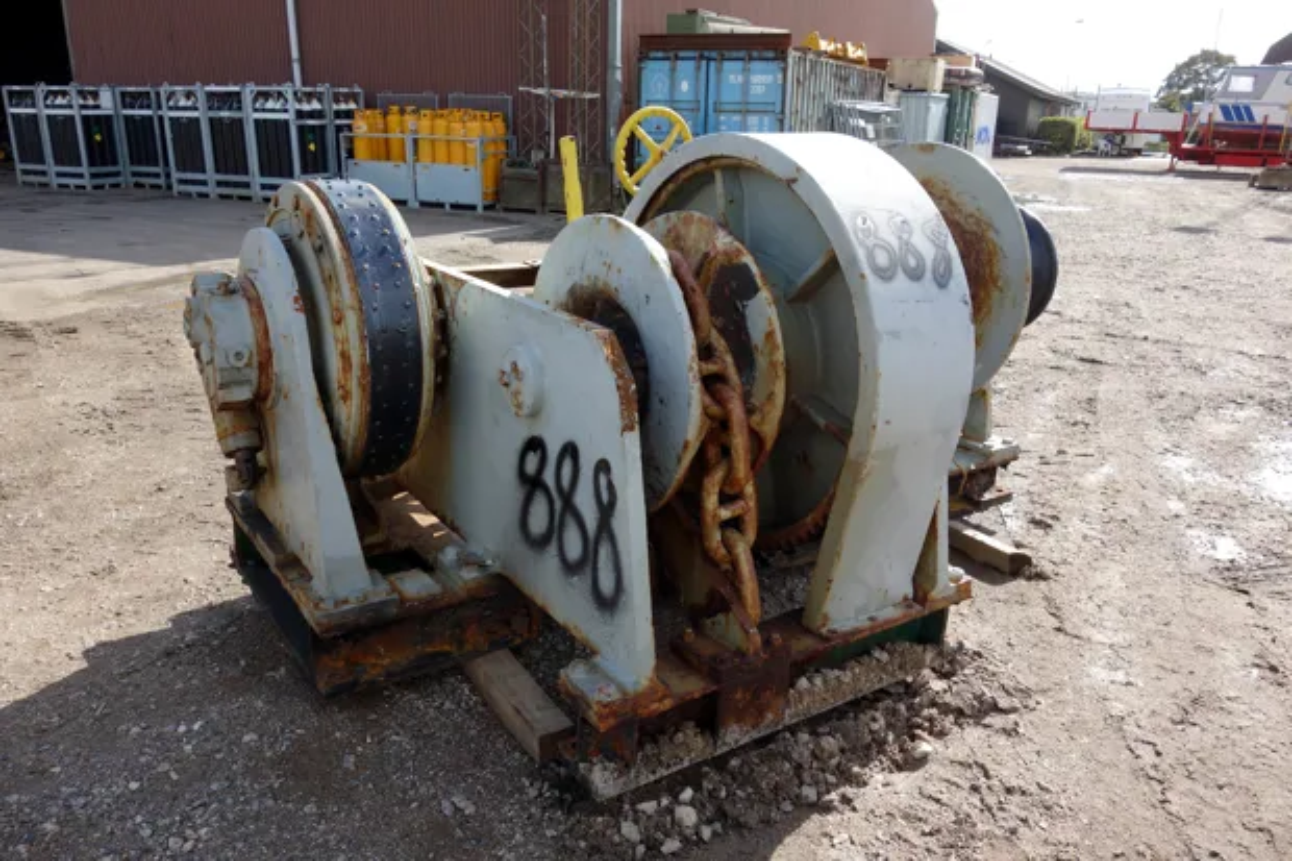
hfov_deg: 65.5
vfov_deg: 46.4
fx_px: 1005
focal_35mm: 28
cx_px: 646
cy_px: 430
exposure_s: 1/200
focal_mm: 10.4
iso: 125
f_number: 5.6
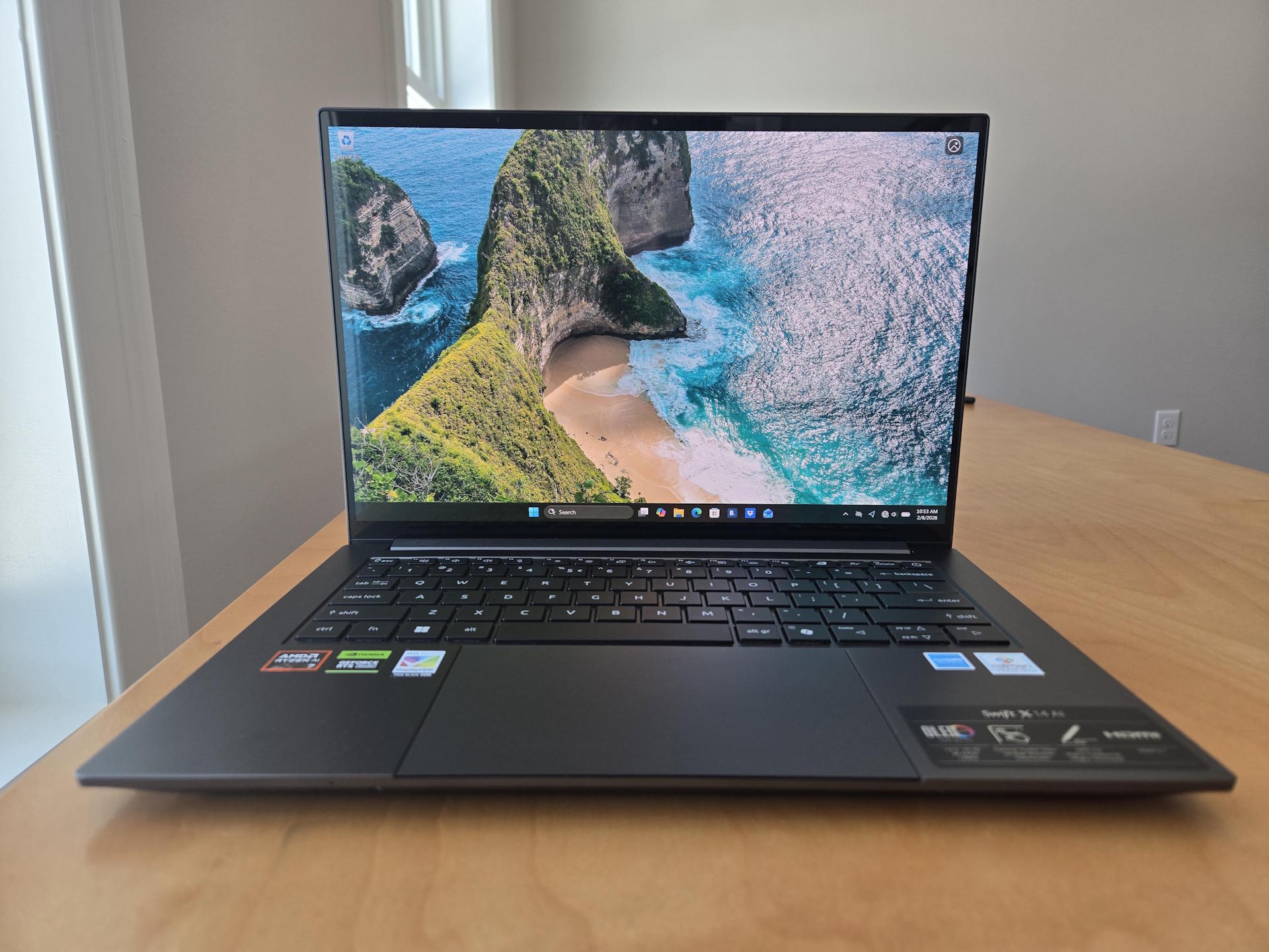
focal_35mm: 23
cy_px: 476
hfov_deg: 73.9
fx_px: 843
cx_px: 634
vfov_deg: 58.9
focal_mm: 5.4
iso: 50
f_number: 1.8
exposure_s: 1/120
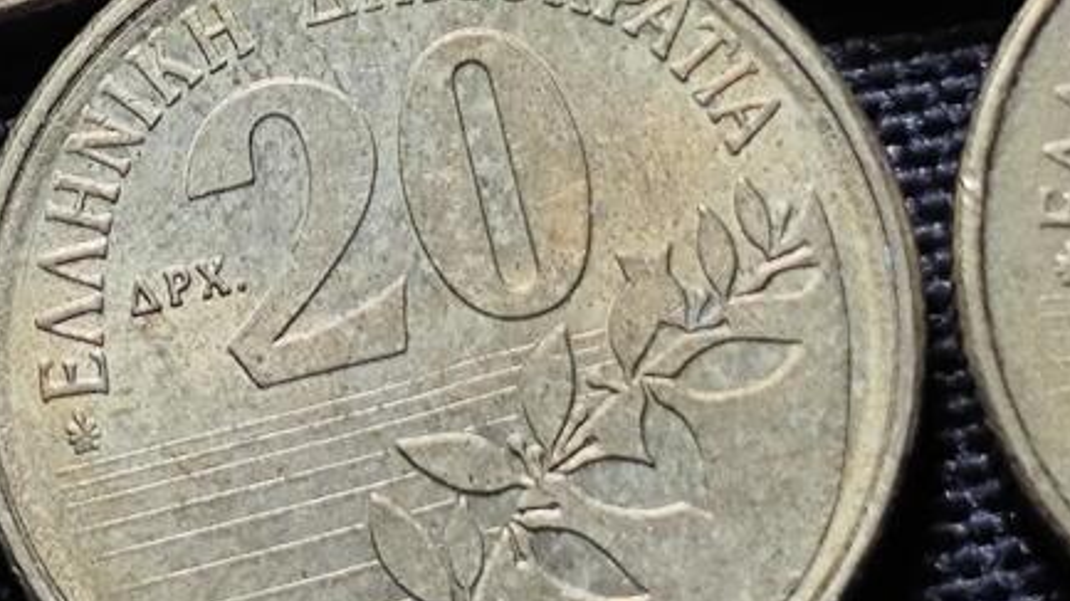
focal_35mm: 215
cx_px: 319
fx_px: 6097
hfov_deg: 10.0
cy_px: -134
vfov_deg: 5.6
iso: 80
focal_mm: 5.84
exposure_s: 1/96.9
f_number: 1.6
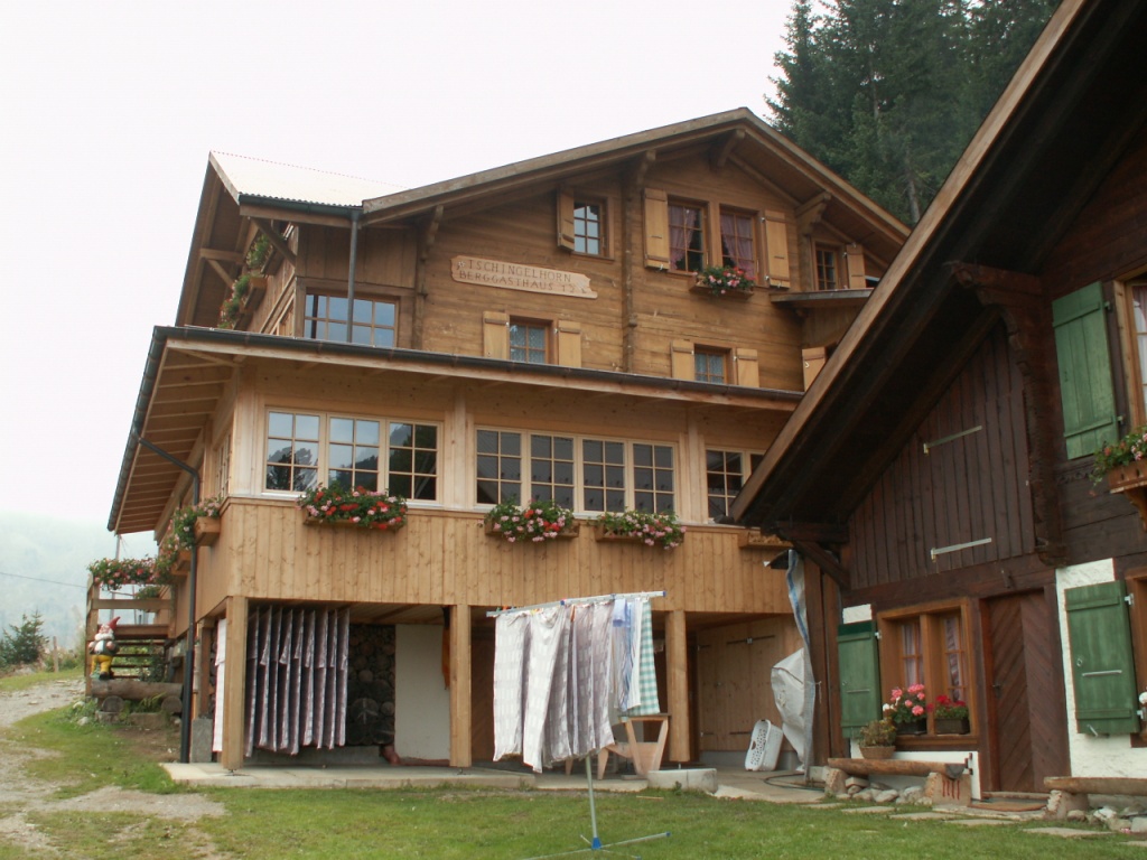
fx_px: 1160
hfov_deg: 52.6
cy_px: 430
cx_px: 574
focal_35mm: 35
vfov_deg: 40.7
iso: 50
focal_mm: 5.86
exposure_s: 1/50
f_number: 3.5
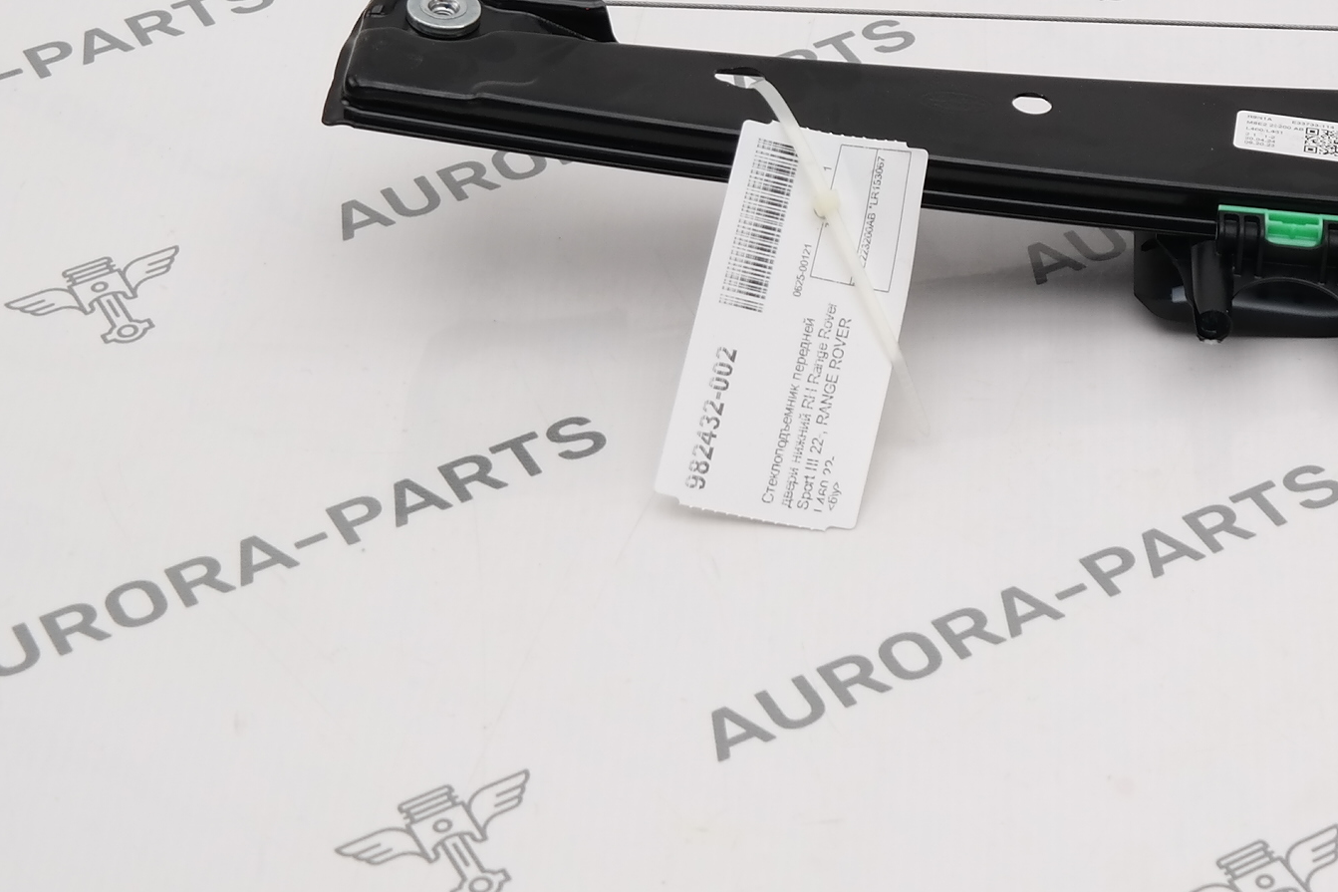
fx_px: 4088
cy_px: 56
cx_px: 1528
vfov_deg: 12.3
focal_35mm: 110
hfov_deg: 17.8
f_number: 4
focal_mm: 25
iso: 100
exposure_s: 1/125
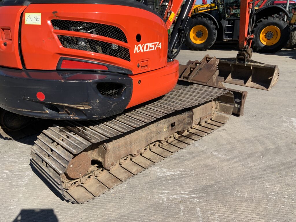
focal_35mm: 29
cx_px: 148
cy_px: 111
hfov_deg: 61.7
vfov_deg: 48.2
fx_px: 248
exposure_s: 1/1675
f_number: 1.8
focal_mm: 3
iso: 16
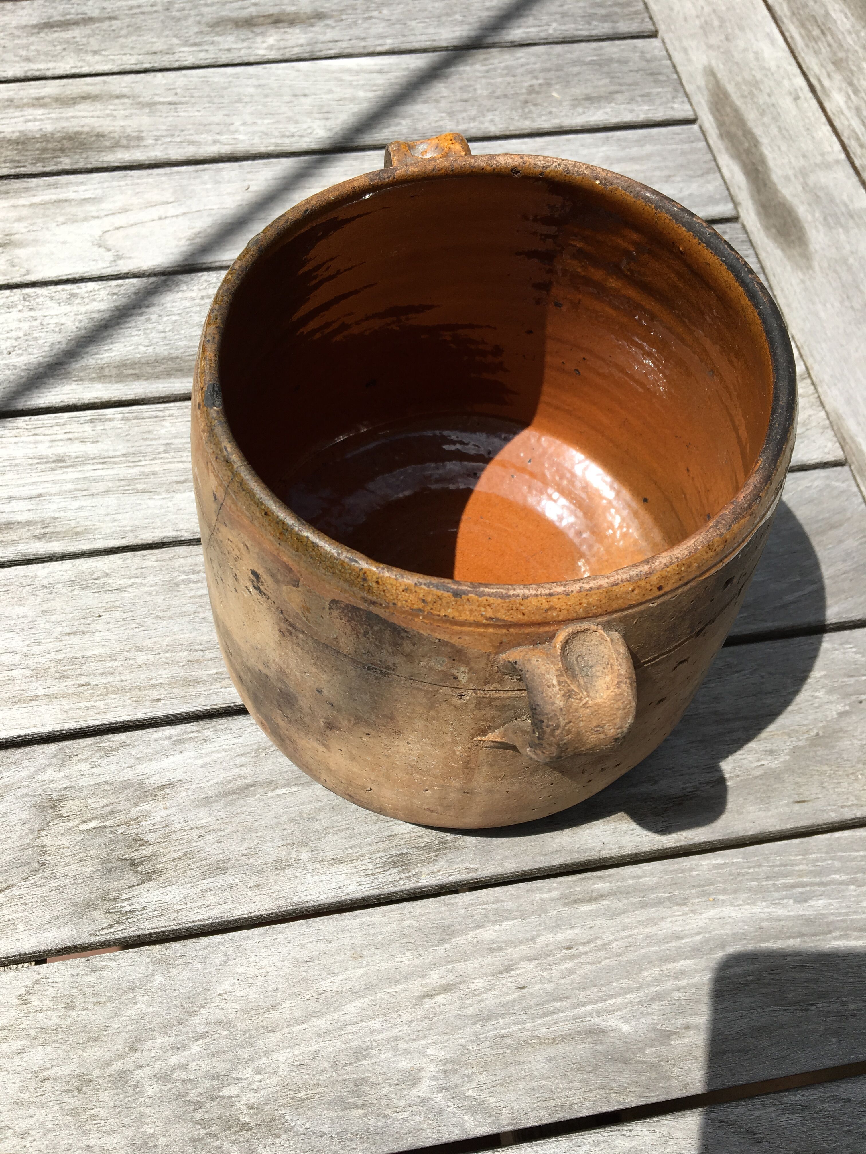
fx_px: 967
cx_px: 433
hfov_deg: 48.2
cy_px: 577
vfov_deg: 61.7
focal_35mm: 29
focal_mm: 4.15
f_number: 2.2
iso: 25
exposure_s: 1/2024
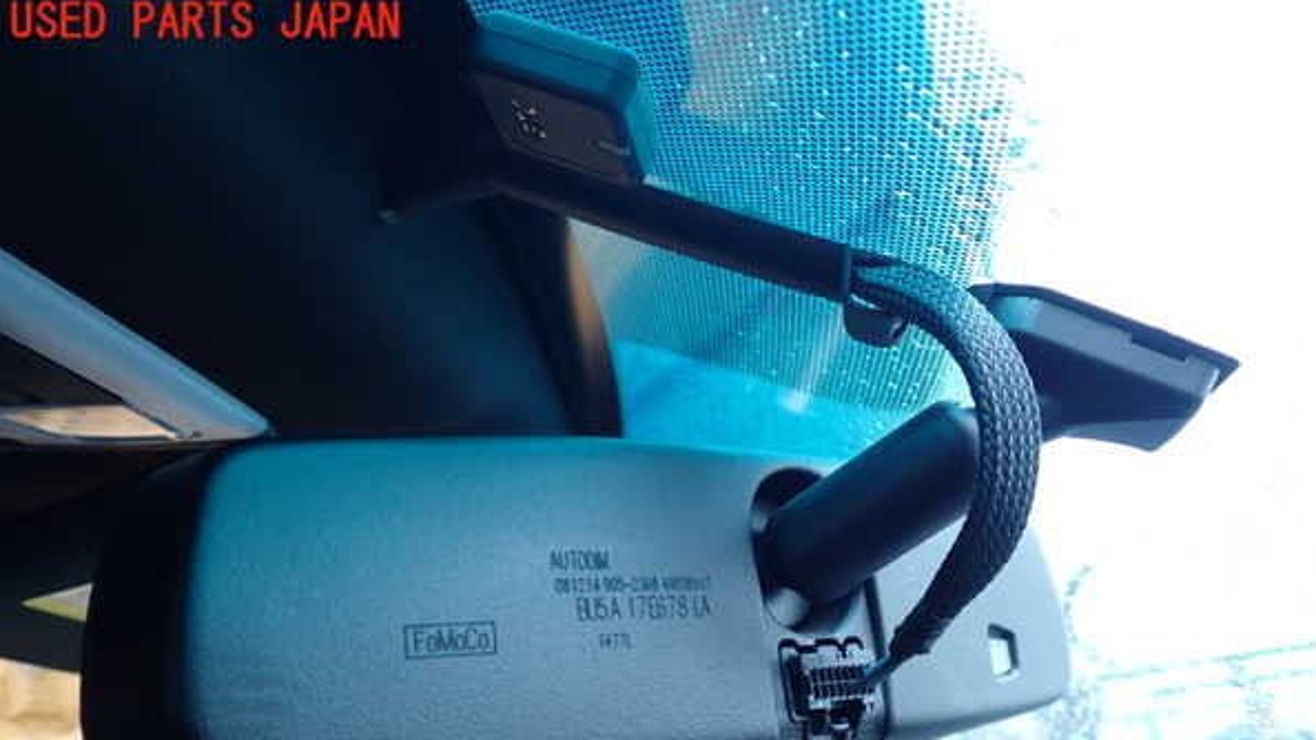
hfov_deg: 59.5
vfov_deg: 35.3
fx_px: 1151
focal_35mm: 33
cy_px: 494
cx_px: 662
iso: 200
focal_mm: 5.4
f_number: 2.3
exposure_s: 1/50
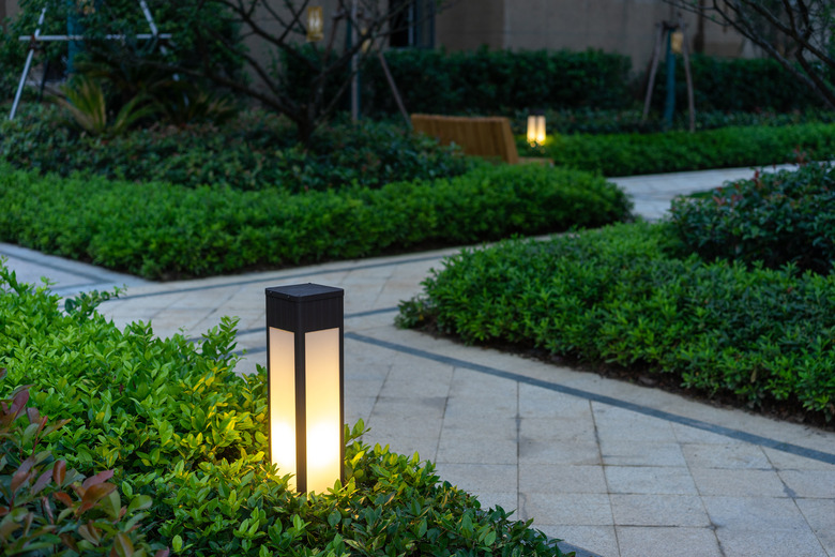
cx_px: 418
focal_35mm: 55
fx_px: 1276
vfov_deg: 24.6
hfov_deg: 36.2
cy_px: 278
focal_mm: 55
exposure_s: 1/100
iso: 100
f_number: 3.2
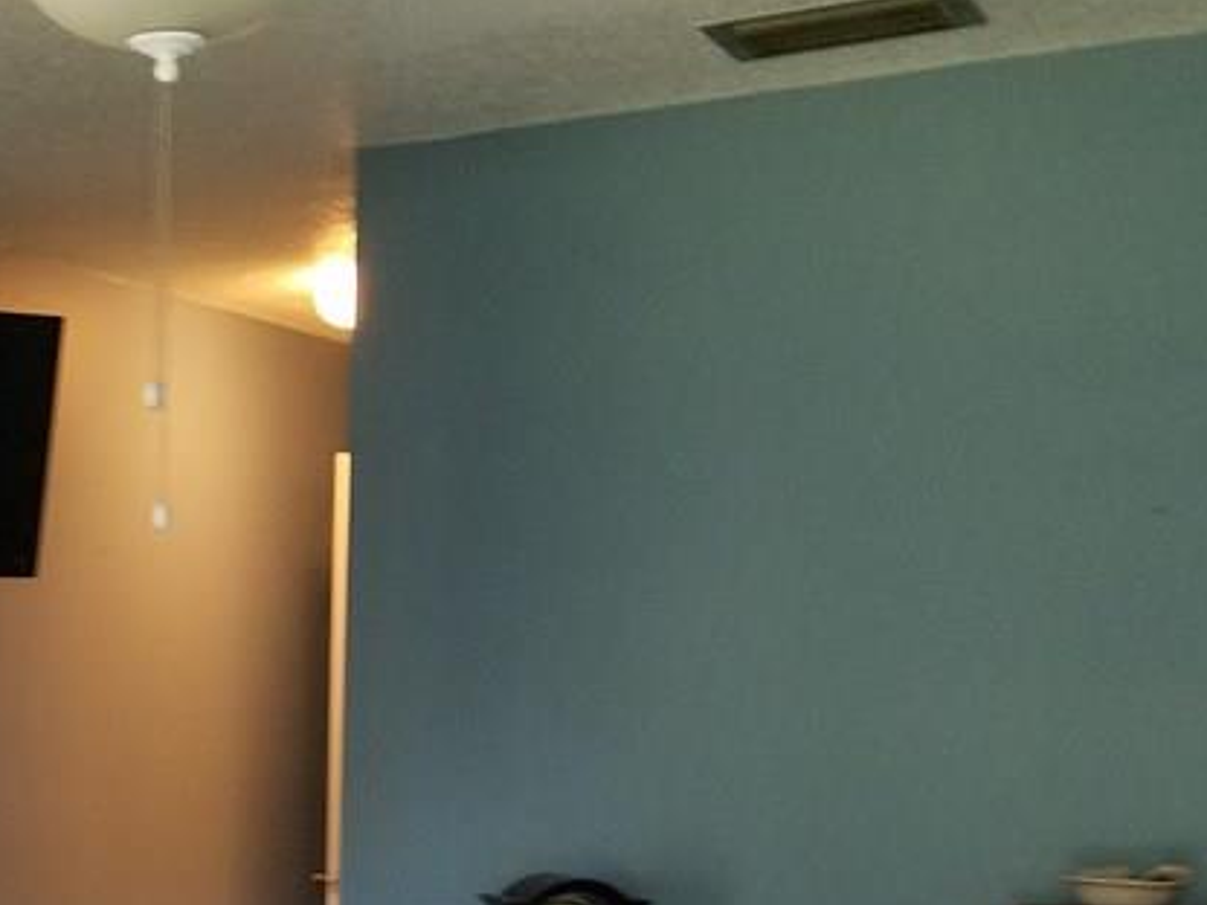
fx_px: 2232
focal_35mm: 64
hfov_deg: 28.2
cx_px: -32
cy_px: 940
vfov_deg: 21.9
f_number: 1.7
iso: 250
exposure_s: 1/20
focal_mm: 4.2
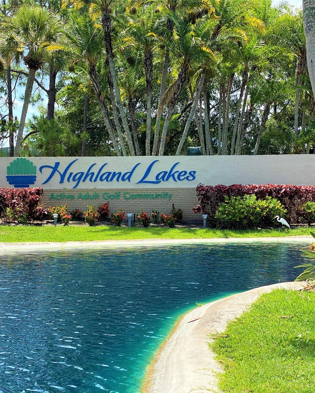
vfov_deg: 27.9
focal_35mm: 68
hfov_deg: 22.5
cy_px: 197
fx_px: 793
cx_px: 141
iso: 20
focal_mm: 6
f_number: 2
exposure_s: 1/1295
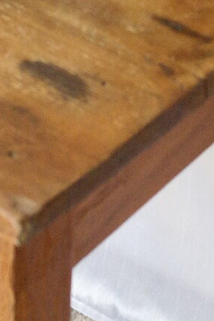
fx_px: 1728
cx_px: 121
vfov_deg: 10.6
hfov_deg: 7.1
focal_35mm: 194
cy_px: 253
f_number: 5.6
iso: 1600
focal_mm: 32
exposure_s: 1/30
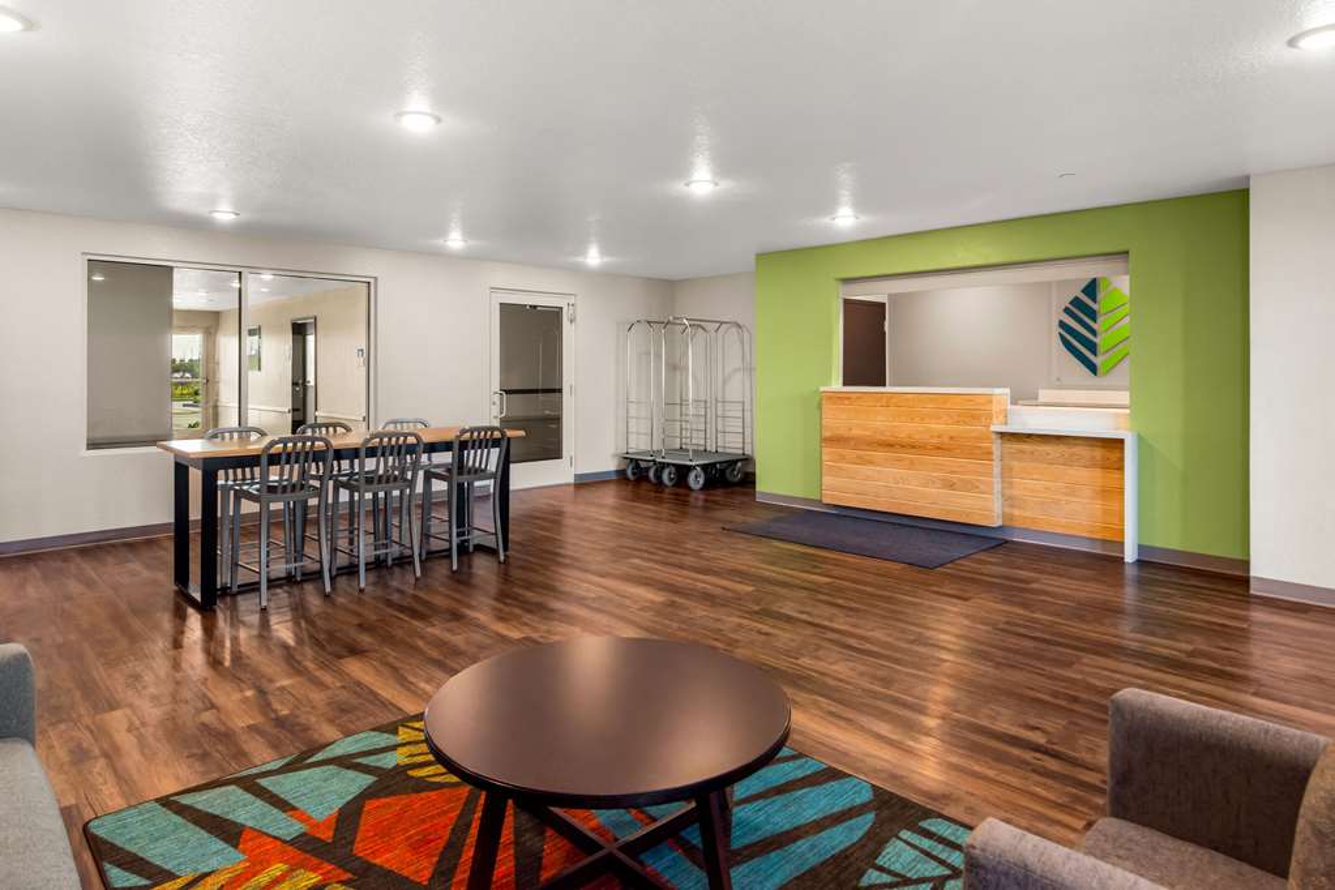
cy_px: 445
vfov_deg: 72.1
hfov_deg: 95.0
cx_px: 668
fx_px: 612
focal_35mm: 16
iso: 320
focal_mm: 11
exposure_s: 1/8
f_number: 6.3
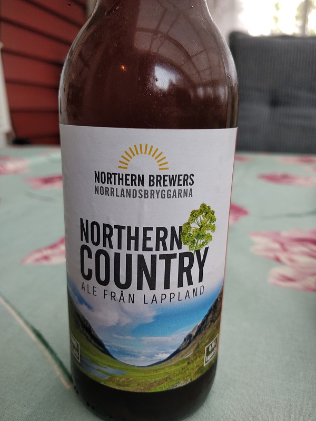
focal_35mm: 24
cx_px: 158
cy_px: 210
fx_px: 292
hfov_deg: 56.8
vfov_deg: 71.6
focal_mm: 4.1
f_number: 1.7
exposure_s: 1/144
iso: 100
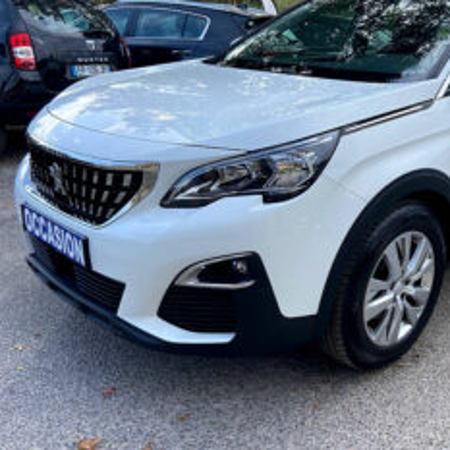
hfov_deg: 43.7
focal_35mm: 37
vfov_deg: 44.9
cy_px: 206
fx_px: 544
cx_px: 327
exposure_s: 1/1170
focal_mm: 4.25
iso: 32
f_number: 1.8
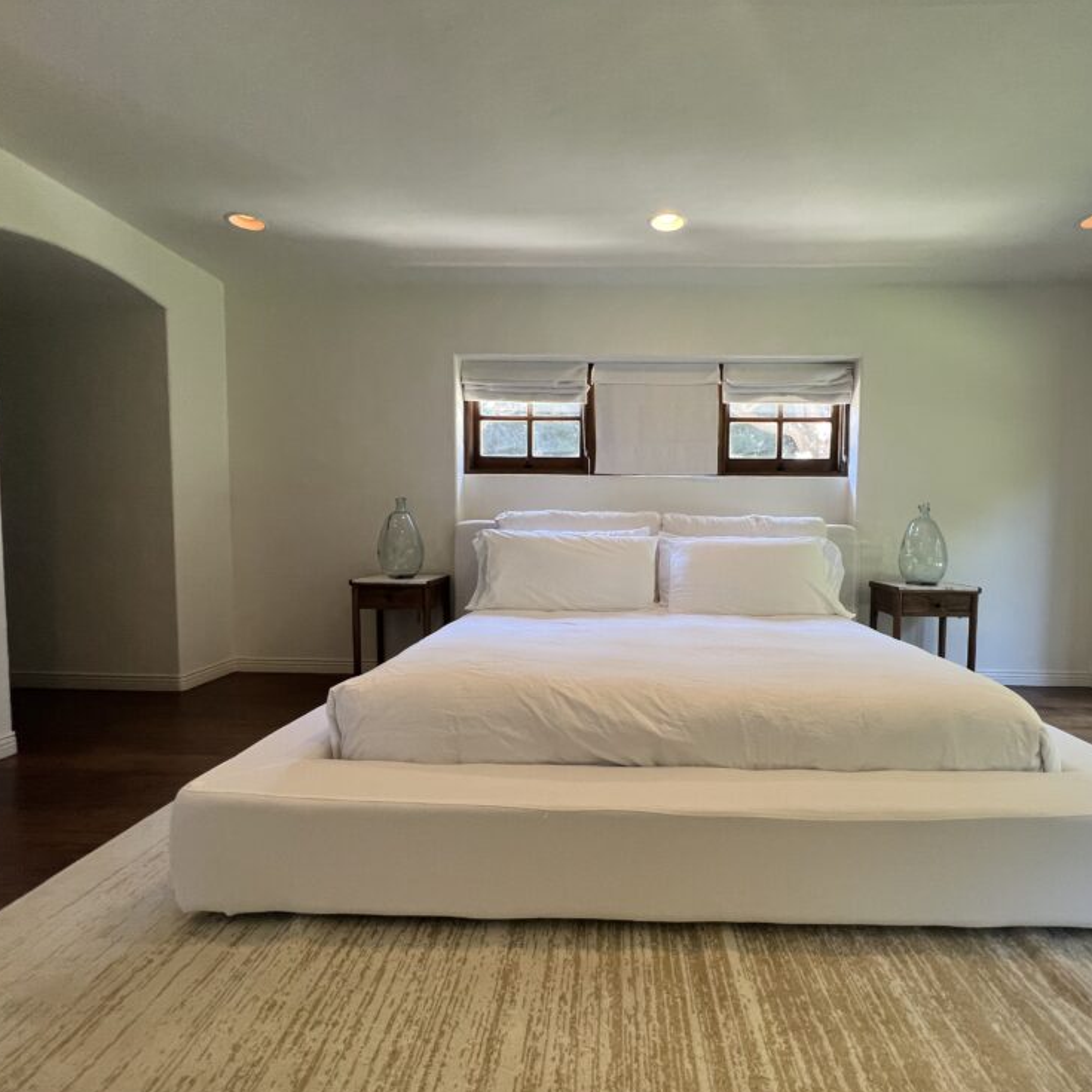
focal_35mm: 16
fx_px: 571
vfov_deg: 87.4
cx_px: 621
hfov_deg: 86.9
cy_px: 566
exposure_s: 1/120
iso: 125
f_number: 1.8
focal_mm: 1.57
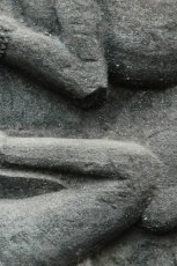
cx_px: -80
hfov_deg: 4.2
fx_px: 2430
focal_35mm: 329
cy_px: 157
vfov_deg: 6.3
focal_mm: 70
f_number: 5
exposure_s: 1/100
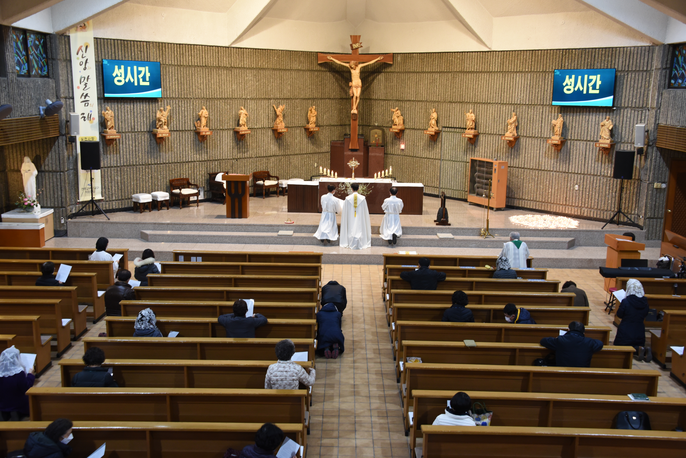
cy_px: 229
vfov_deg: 35.1
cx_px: 343
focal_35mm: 38
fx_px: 724
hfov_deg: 50.7
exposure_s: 1/30
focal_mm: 38
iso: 1600
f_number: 7.1
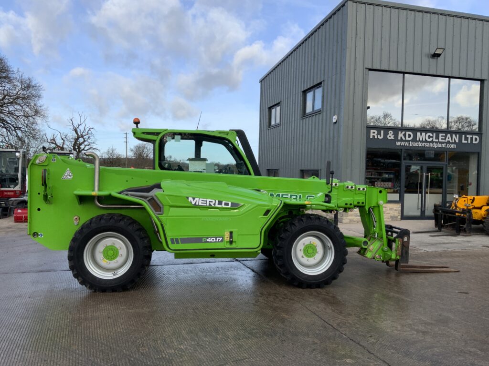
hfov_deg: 61.7
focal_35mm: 29
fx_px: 410
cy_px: 183
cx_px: 244
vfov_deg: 48.2
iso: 16
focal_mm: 3
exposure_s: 1/1098
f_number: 1.8
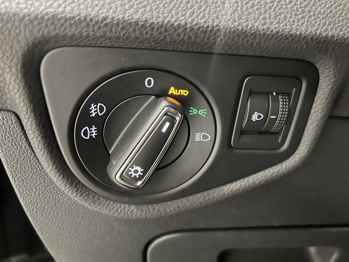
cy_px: 131
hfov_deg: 67.3
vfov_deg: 53.1
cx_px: 174
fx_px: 262
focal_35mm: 26
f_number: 1.5
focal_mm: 5.7
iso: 640
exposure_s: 1/12
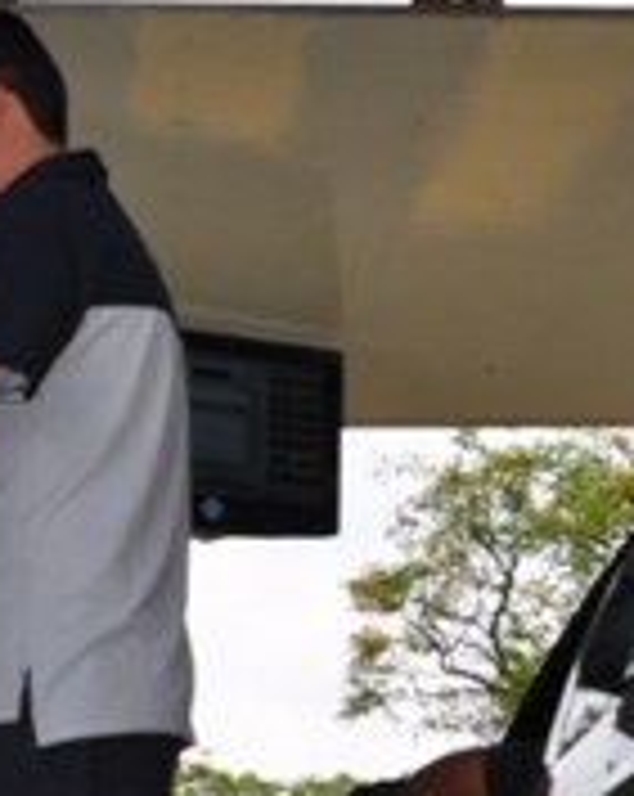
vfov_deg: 16.7
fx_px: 2634
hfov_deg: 13.7
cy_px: 830
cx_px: 229
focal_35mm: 112
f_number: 8
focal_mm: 22
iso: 200
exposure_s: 1/200
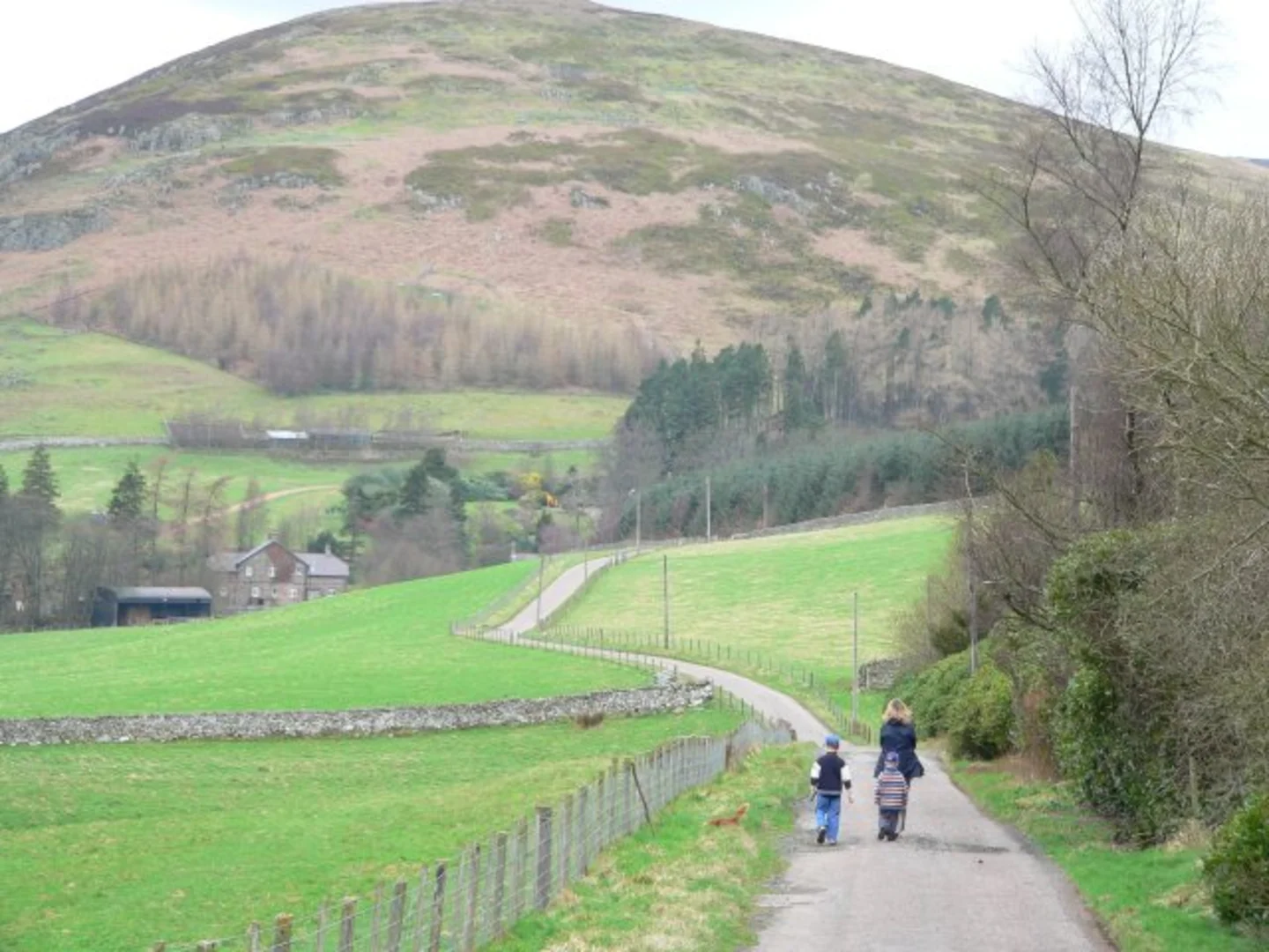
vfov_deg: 11.5
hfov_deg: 15.3
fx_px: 4729
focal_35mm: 129
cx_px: 634
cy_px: 476
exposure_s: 1/60
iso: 80
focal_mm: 21.5
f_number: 2.8
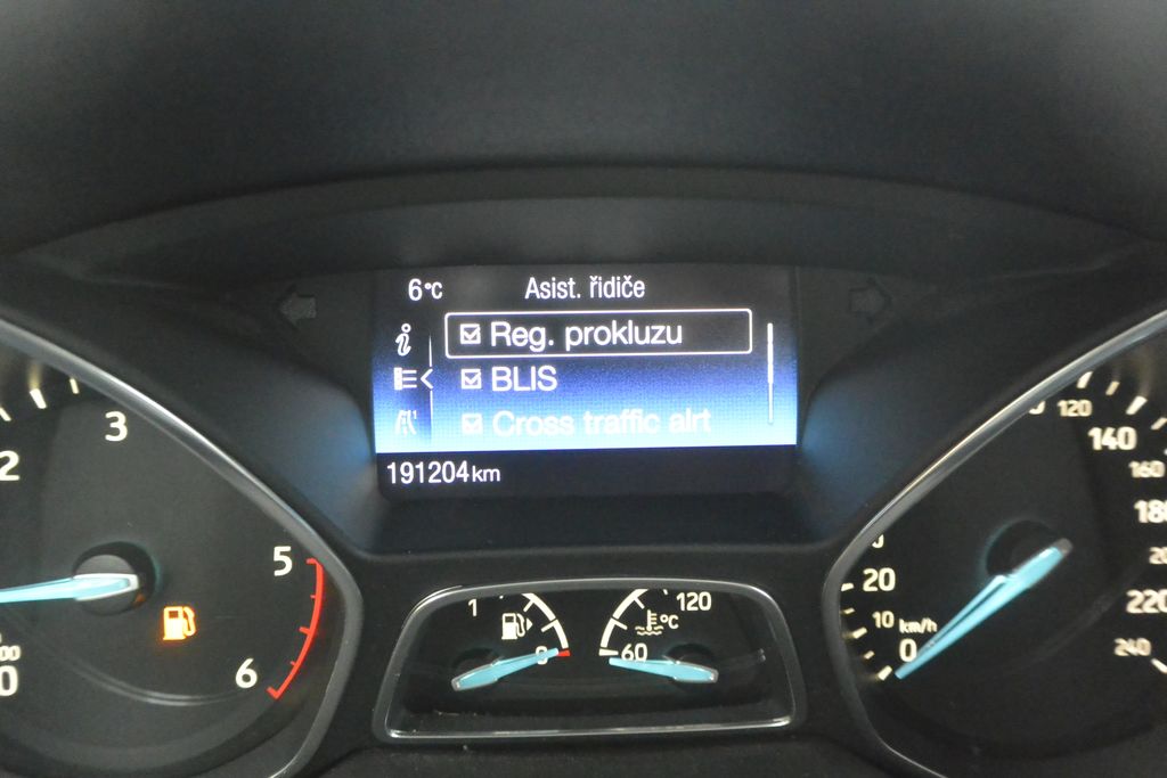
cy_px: 389
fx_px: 940
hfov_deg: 63.7
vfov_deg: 45.0
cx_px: 584
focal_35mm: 29
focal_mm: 11
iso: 3200
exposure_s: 1/50
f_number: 3.5
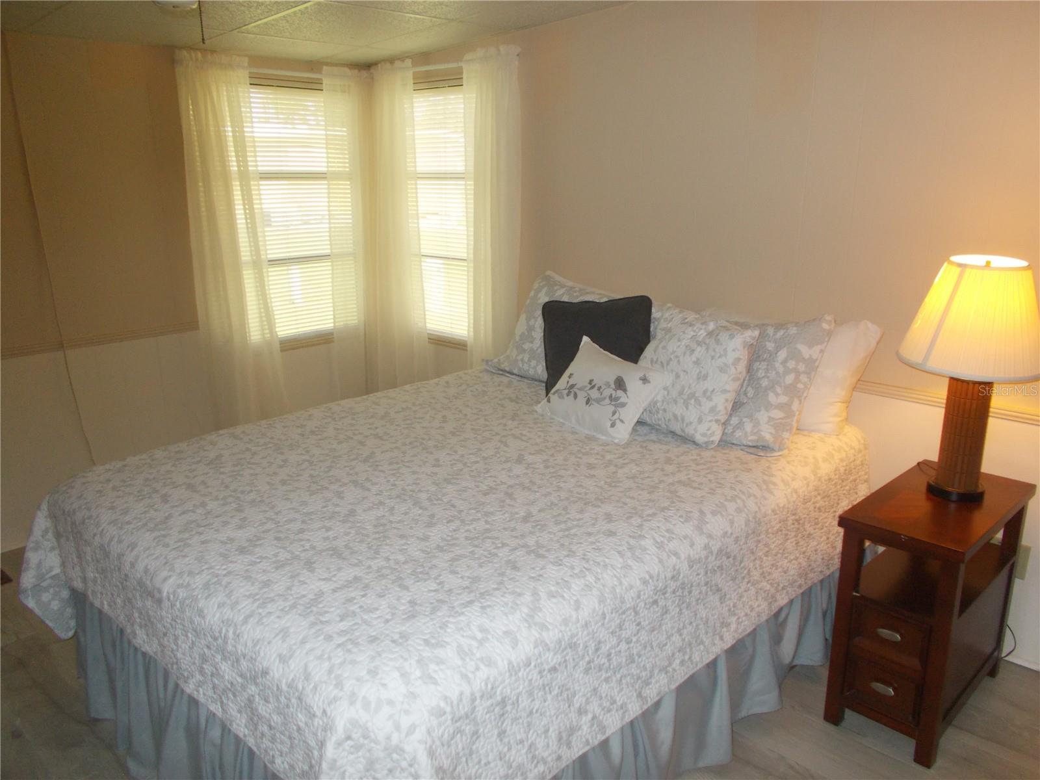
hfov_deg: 67.3
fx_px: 781
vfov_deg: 53.1
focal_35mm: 26
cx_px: 520
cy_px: 390
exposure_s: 1/25
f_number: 3.2
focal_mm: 4.6
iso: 200
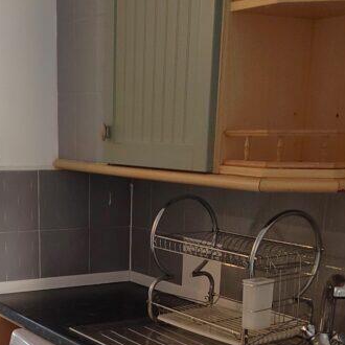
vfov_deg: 24.9
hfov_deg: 27.1
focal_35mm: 63
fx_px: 710
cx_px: 110
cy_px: 400
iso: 1344
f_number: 1.9
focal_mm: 5.52
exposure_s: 1/60
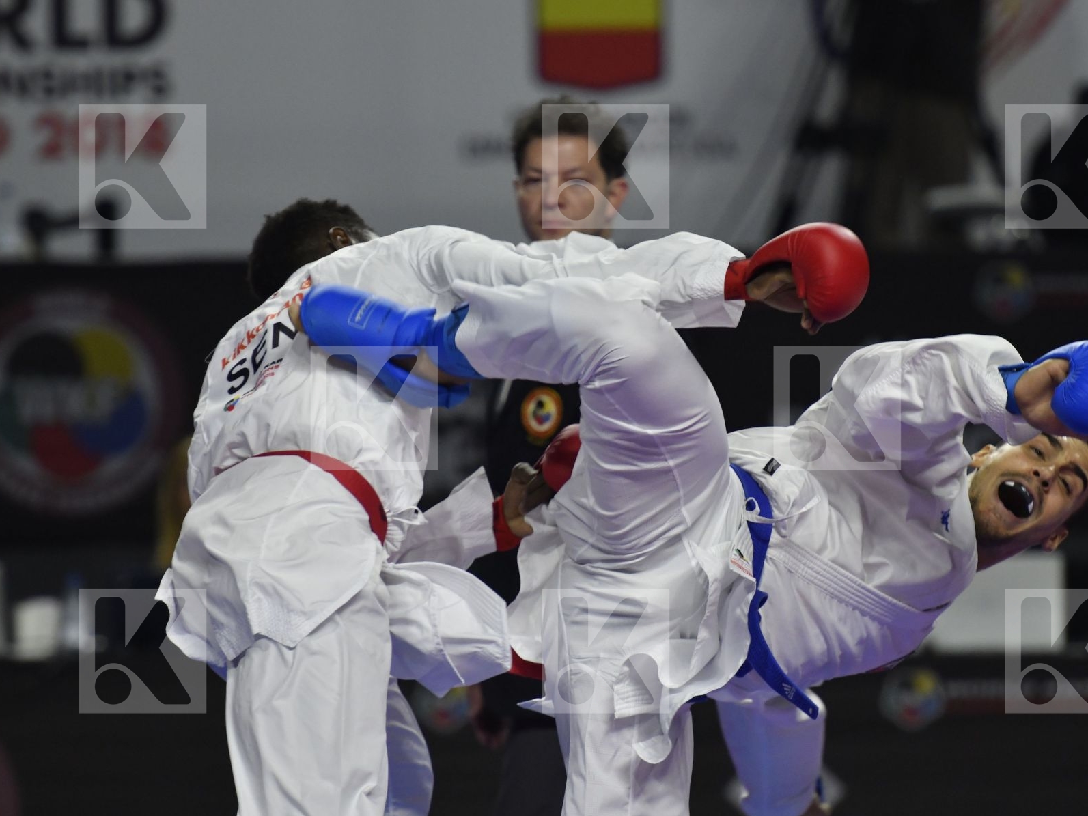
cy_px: 408
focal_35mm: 456
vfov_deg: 3.3
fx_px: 14333
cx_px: 606
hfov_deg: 4.3
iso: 1250
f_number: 4
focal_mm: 280
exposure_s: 1/800
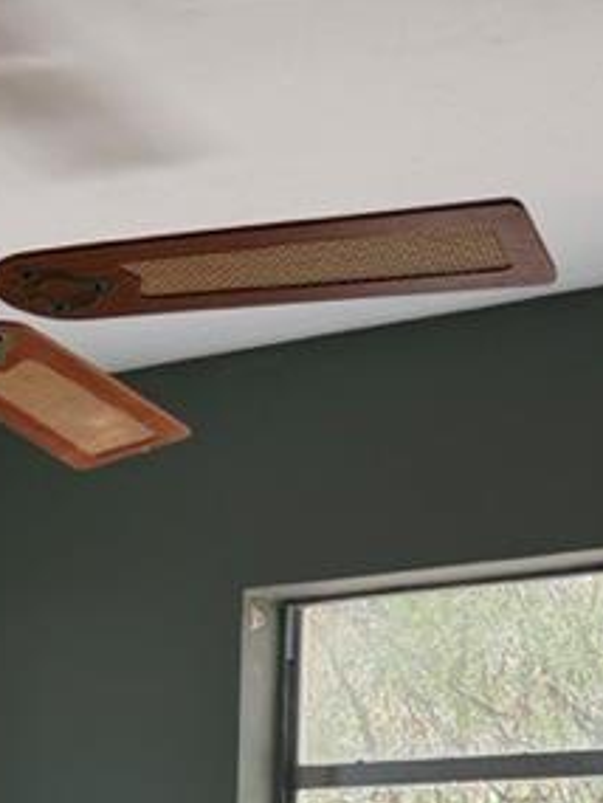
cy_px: 1189
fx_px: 2344
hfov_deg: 14.5
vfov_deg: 17.5
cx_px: 56
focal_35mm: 101
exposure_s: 1/223
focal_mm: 6.76
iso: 80
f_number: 1.78
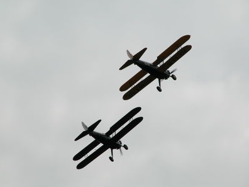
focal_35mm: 283
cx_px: 124
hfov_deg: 7.0
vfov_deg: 5.3
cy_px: 94
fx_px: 2036
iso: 100
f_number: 7.4
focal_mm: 71.2
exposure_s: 1/731
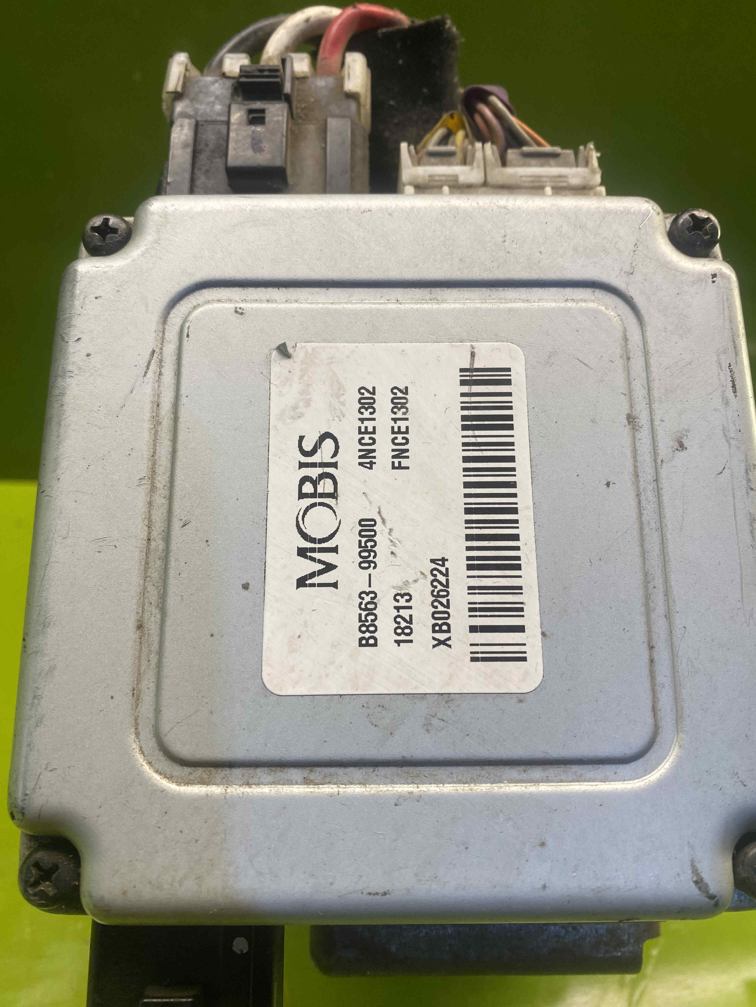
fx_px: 728
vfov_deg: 69.4
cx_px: 378
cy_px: 504
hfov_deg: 54.9
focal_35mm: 25
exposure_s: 1/100
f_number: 1.8
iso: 64
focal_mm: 4.25
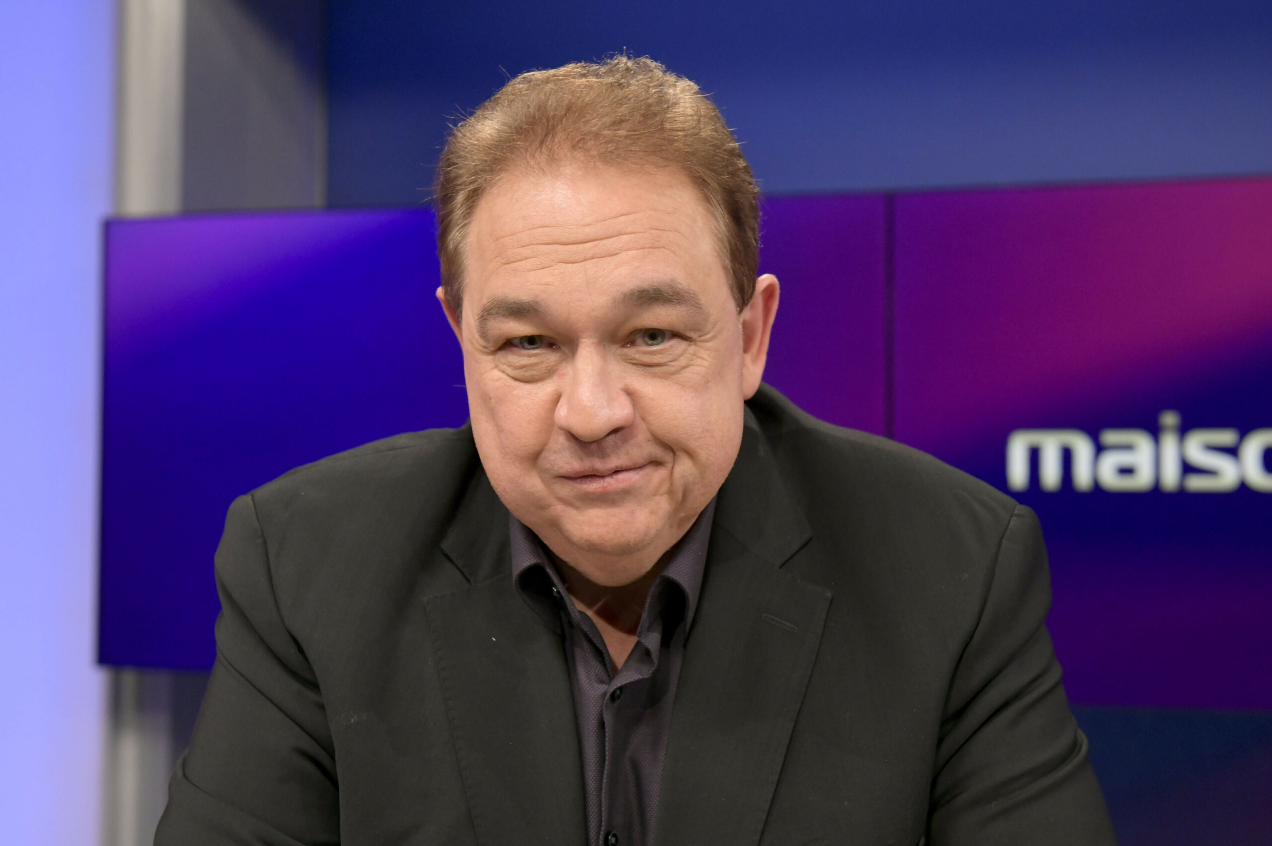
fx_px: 1942
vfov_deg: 24.6
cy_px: 423
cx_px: 636
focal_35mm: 55
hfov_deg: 36.3
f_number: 5.6
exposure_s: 1/200
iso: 1600
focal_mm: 55
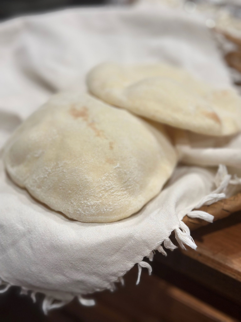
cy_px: 161
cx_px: 120
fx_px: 446
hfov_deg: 30.3
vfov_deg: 39.7
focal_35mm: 48
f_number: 1.78
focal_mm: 6.86
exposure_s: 1/60
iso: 80
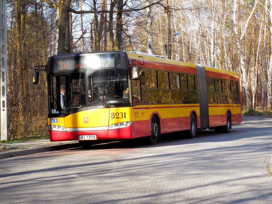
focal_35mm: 106
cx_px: 136
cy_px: 102
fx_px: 833
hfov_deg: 18.5
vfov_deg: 14.0
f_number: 4.7
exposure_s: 1/160
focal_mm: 19.1
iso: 125
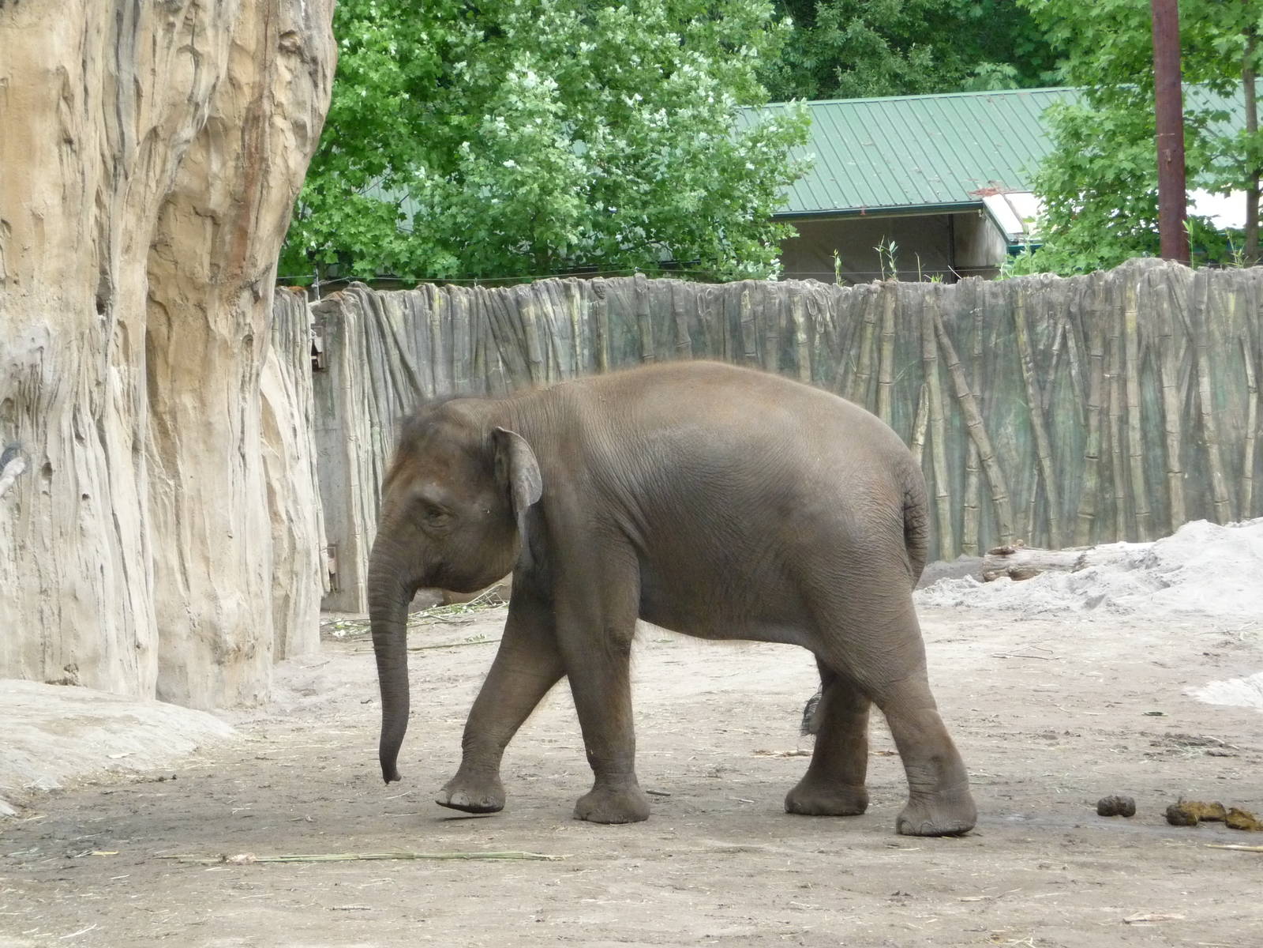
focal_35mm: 147
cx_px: 632
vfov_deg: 10.1
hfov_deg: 13.4
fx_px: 5363
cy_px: 474
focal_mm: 25.2
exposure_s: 1/320
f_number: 4.8
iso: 400
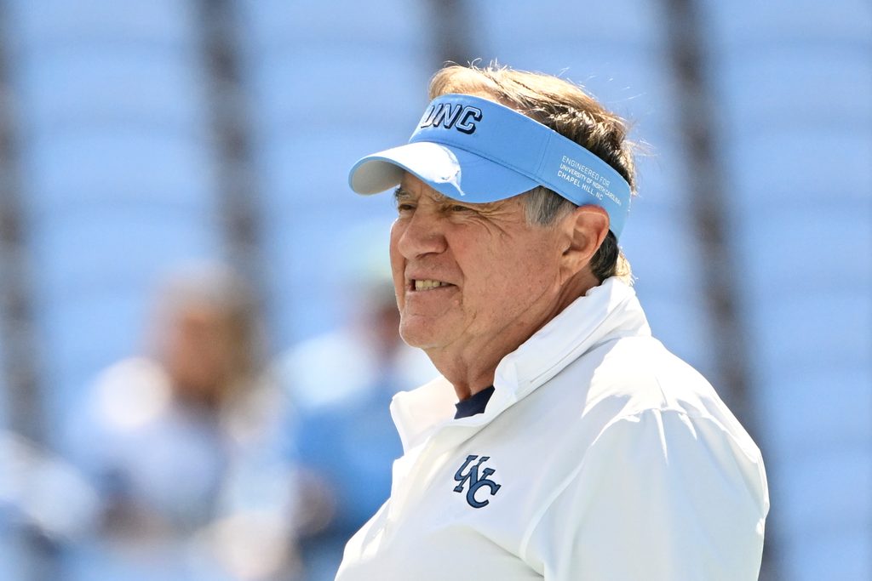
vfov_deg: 3.4
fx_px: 9690
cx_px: 436
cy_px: 290
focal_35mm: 400
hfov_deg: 5.2
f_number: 4
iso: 1250
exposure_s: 1/5000
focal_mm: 400
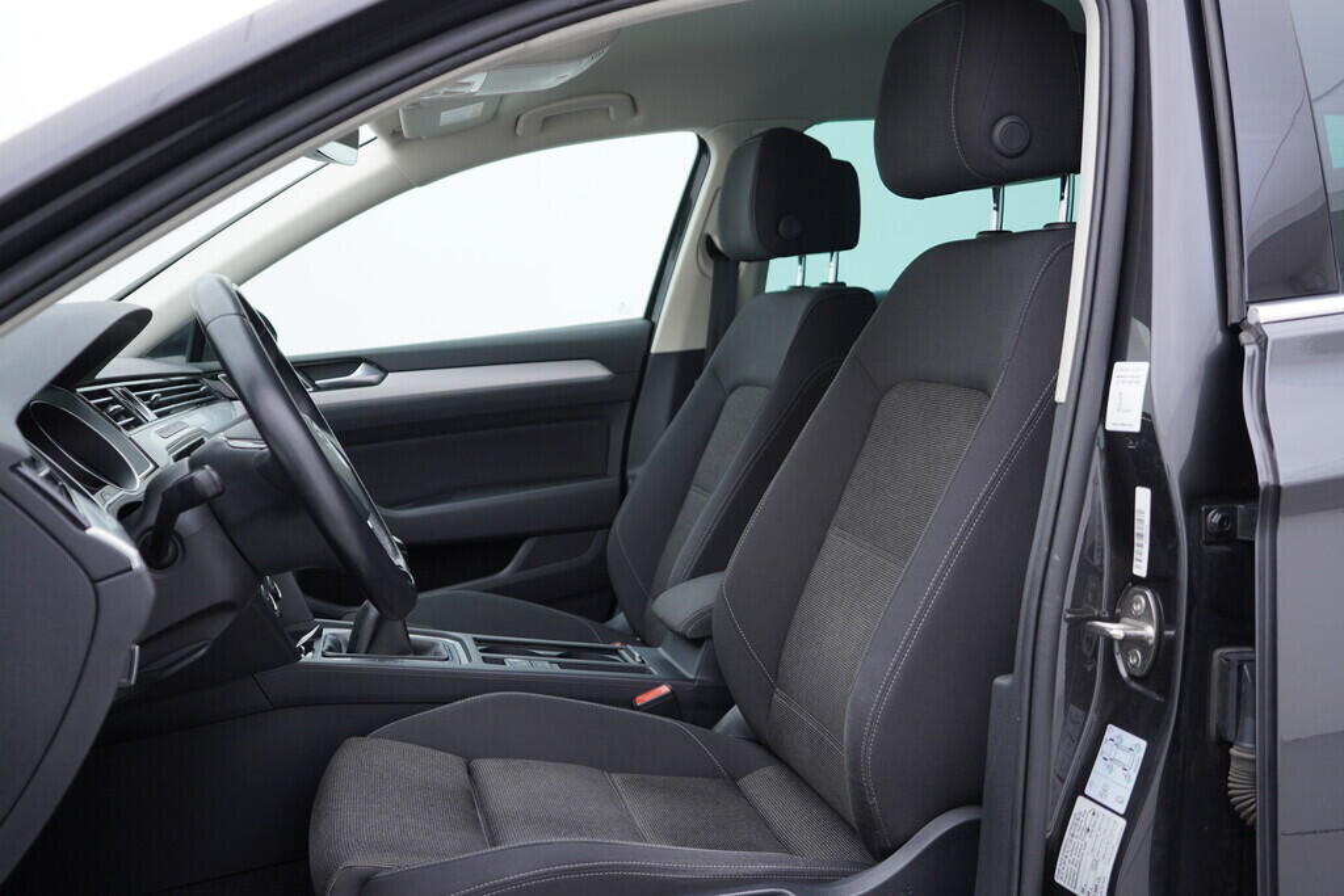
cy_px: 448
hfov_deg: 53.1
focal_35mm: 36
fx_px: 1344
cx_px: 672
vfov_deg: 36.9
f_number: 3.2
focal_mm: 24
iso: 125
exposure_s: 1/50
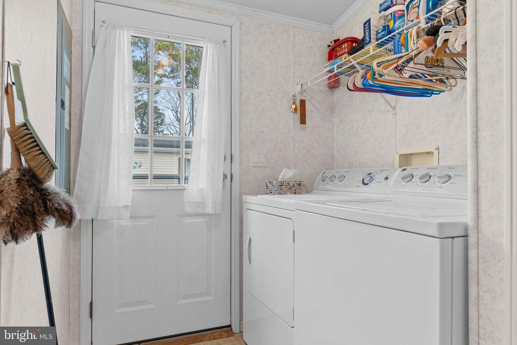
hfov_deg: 79.6
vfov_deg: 58.1
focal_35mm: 22
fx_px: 310
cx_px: 258
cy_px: 172
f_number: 6.3
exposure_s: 1/4
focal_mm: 14.4
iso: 200
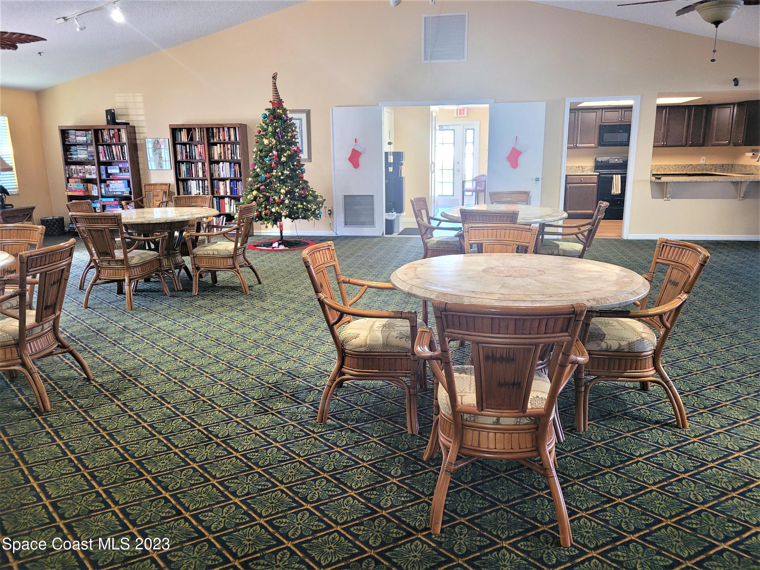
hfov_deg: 67.3
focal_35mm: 26
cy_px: 285
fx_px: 571
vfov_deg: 53.1
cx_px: 380
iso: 200
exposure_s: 1/59
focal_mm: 5.4
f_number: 1.8
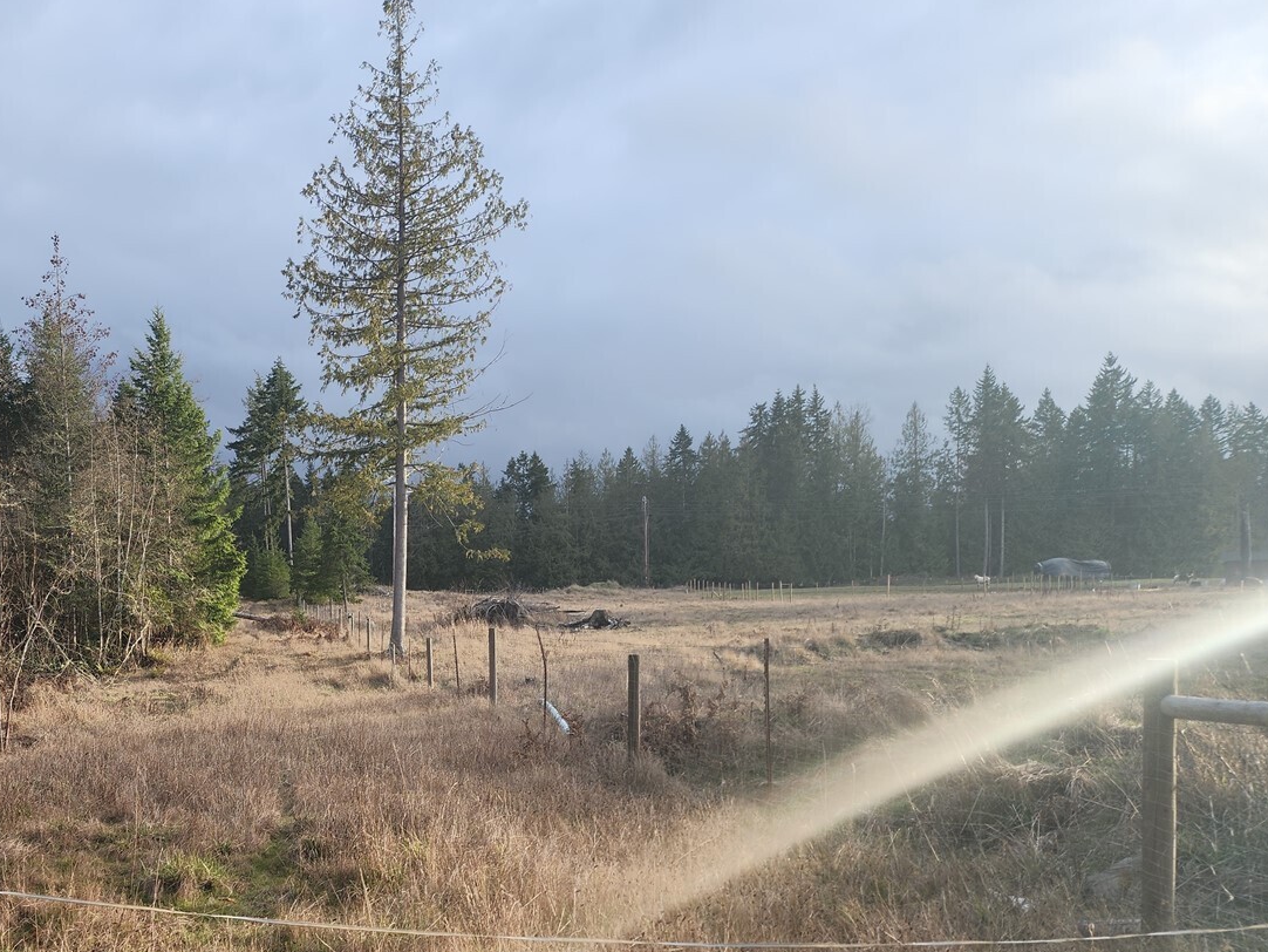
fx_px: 1246
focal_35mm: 34
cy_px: 679
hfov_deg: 52.0
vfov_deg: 40.9
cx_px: 346
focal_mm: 6.4
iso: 12
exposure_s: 1/180
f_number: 1.8
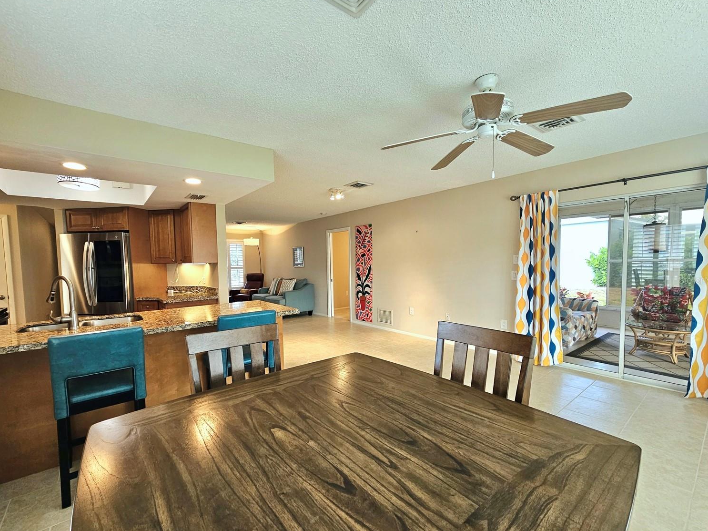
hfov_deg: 102.0
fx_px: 286
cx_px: 343
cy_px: 280
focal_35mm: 14
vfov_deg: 85.6
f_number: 2.2
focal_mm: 2.2
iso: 160
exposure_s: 1/60.2
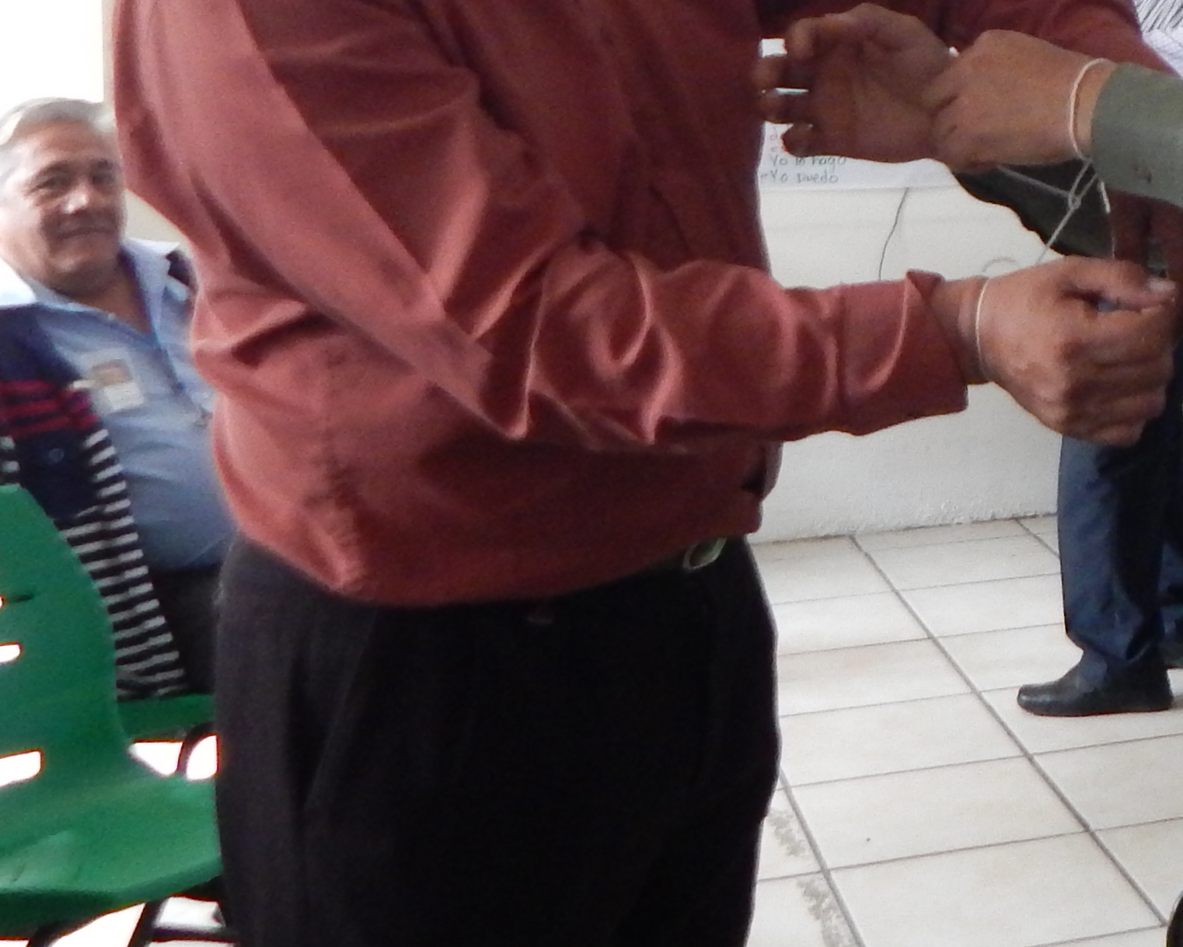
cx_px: 1296
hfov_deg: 26.8
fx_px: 2276
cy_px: 1
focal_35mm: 65
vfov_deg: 22.6
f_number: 3
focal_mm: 4
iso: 400
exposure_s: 1/100
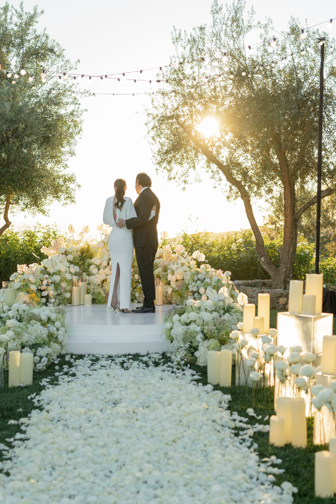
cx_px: 119
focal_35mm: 65
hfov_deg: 20.9
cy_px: 287
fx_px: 910
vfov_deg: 30.9
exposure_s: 1/500
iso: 100
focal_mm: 50
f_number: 2.2
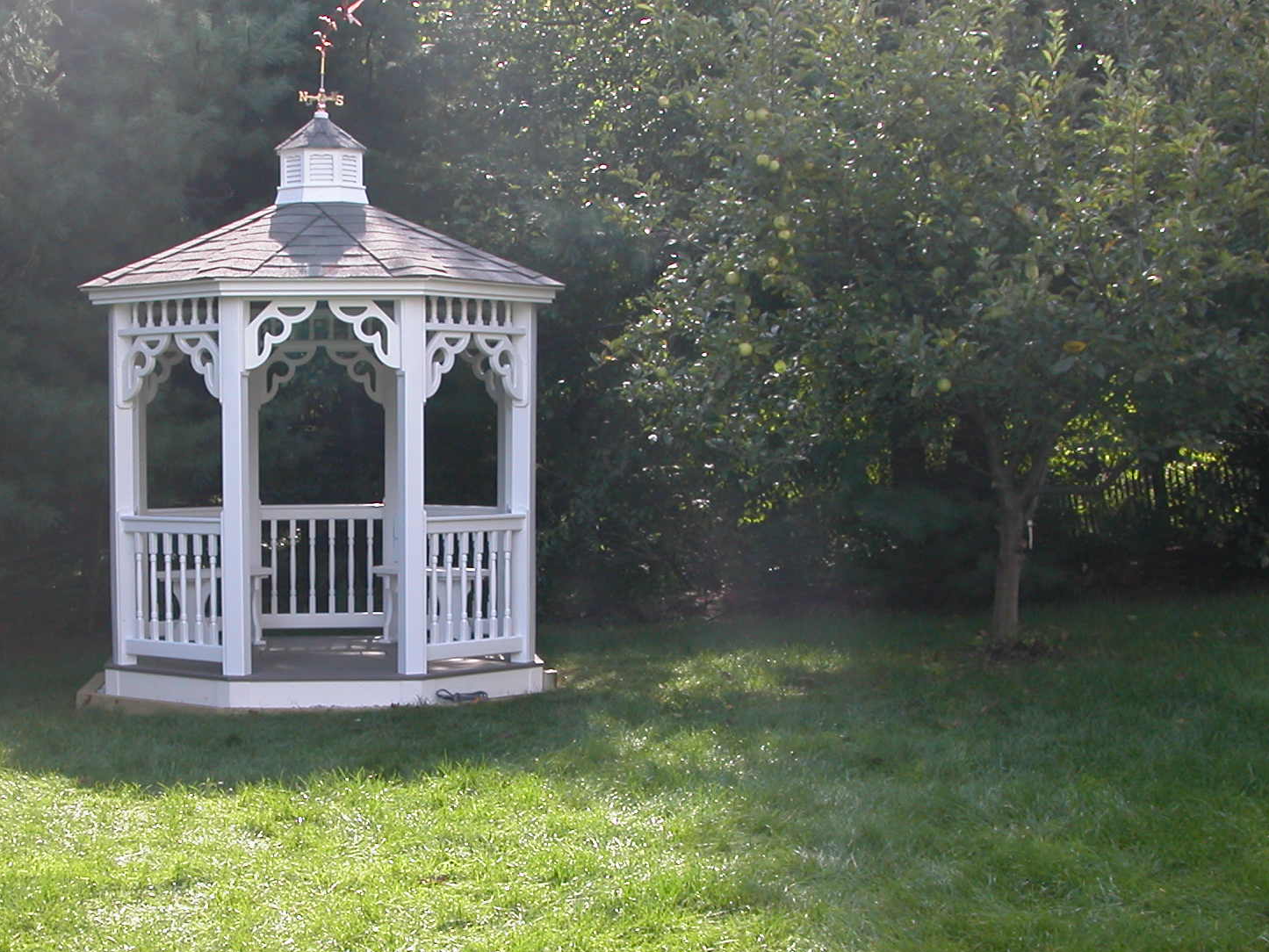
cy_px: 513
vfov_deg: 23.6
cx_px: 336
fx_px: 2273
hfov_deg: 30.7
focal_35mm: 62
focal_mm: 8.9
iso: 100
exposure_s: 1/130
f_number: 4
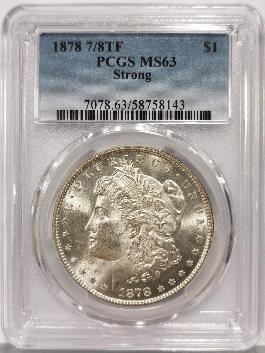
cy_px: 176
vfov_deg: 35.5
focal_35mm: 54
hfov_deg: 27.0
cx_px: 132
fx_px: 551
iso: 100
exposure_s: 1/100
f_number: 16
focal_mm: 5.56
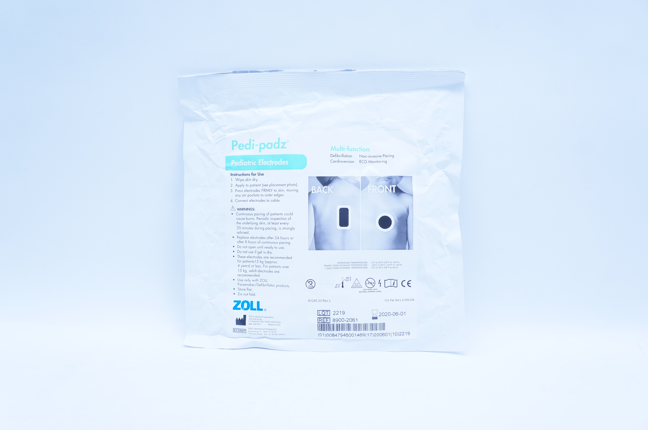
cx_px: 324
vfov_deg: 36.8
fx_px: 647
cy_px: 215
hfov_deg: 53.2
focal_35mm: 36
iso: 800
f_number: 5.6
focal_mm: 24
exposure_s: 1/125
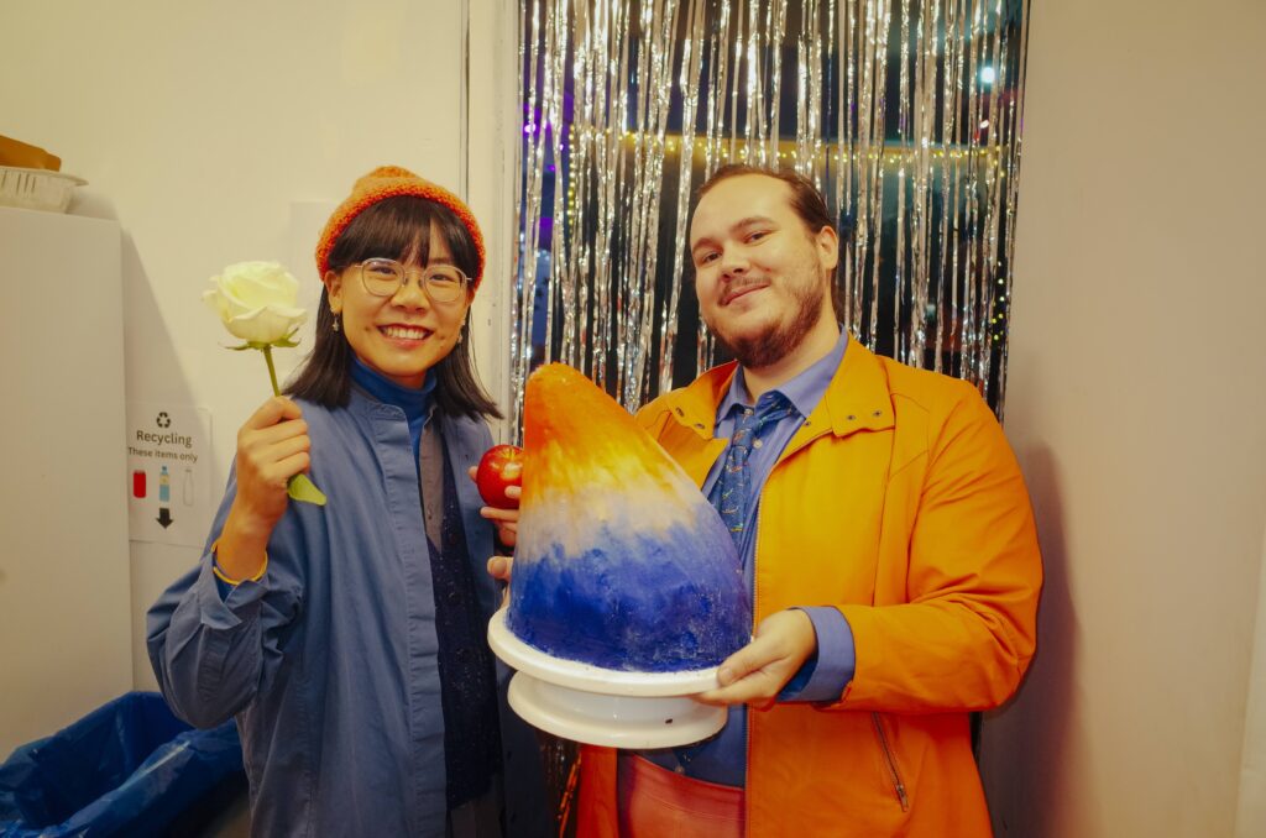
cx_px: 633
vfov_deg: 59.3
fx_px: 737
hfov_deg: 81.3
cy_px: 419
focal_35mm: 21
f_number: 2.8
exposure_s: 1/125
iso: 800
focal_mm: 13.7
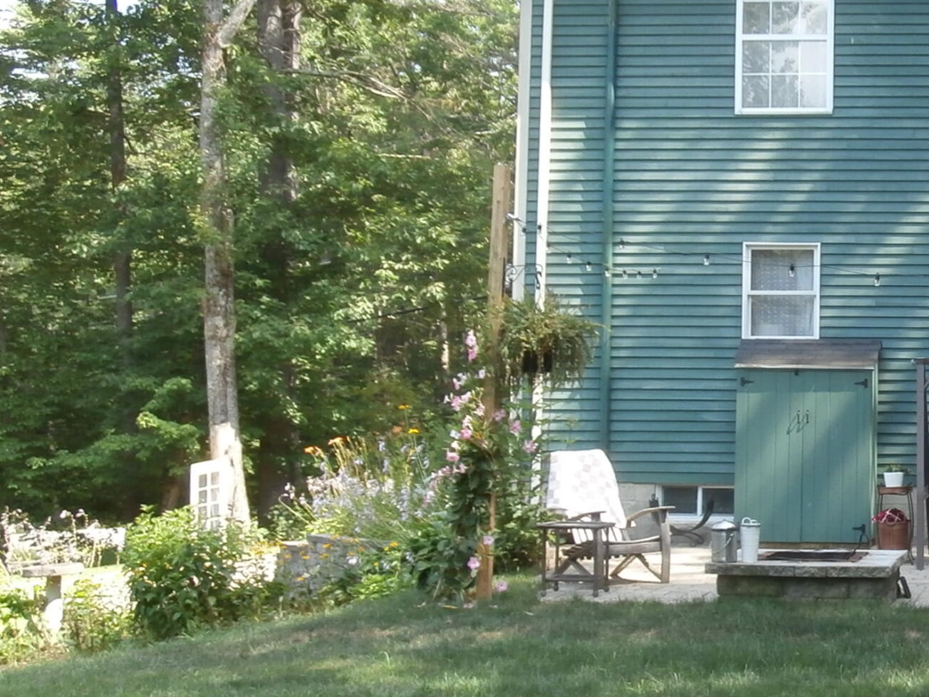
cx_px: 972
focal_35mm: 69
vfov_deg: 21.3
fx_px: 1852
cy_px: 269
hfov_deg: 26.4
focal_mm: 5.36
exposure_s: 1/125
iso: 100
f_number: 3.5
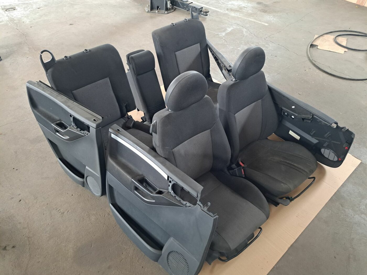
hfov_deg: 71.6
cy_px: 138
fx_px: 254
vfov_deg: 56.8
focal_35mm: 24
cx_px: 184
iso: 400
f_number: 1.8
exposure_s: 1/50
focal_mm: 5.23
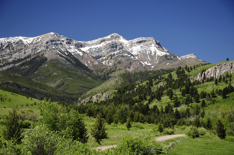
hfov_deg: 15.2
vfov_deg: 10.1
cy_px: 78
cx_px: 117
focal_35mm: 135
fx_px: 876
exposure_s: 1/125
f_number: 9
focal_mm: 90
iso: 200
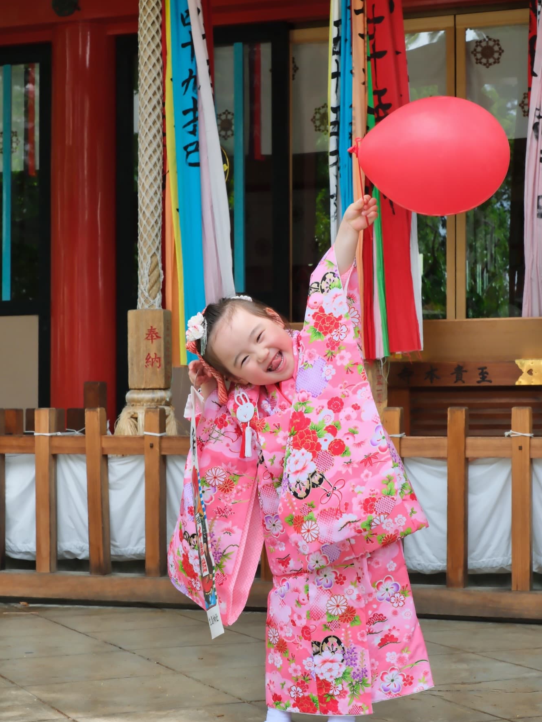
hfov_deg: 23.3
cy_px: 364
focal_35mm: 63
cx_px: 272
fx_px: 1315
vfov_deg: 30.7
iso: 800
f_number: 9
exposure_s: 1/250
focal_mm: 38.8
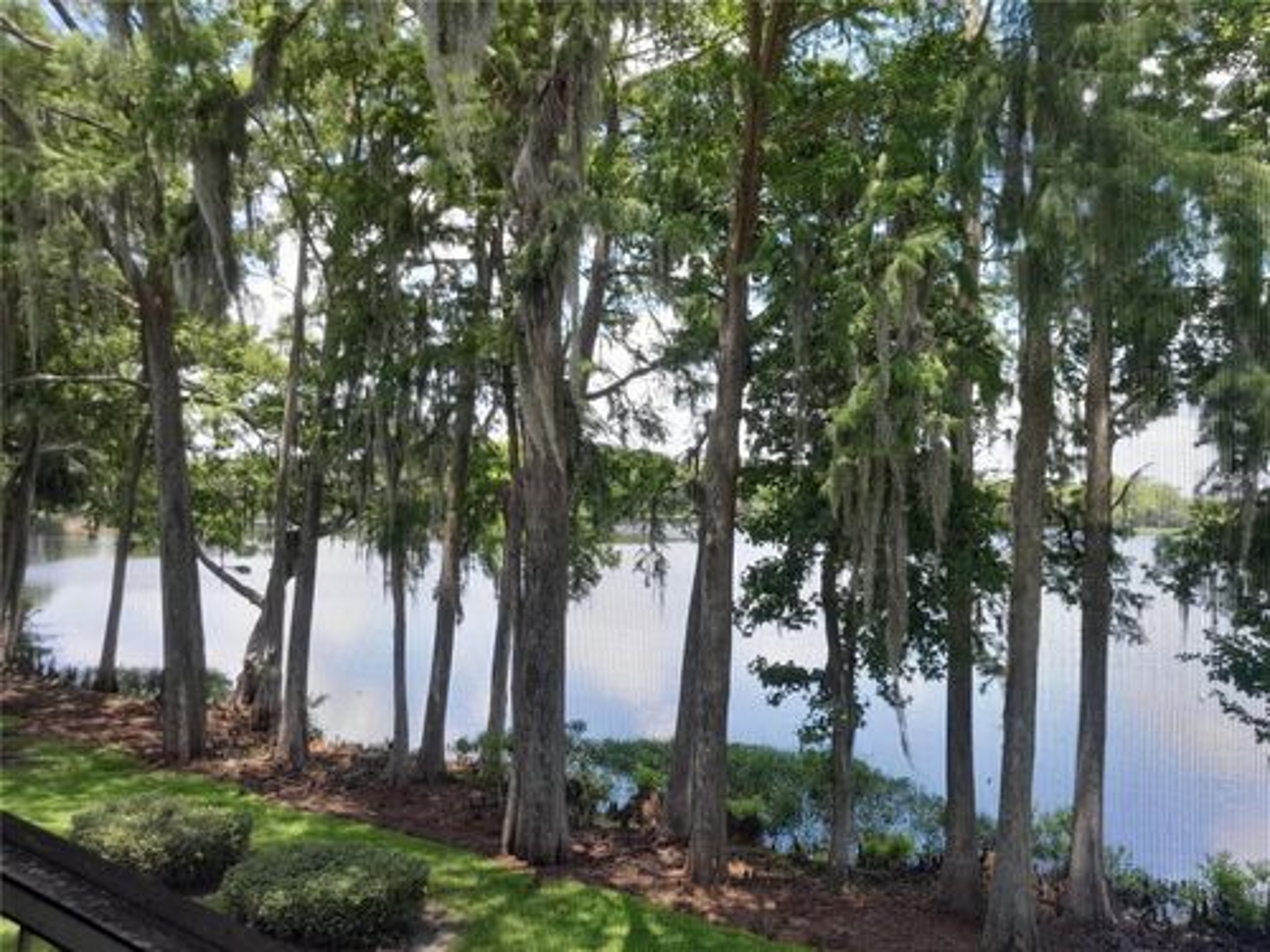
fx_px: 991
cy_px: 476
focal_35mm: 27
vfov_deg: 51.4
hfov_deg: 65.3
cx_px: 635
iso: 40
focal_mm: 4
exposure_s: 1/120
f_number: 1.8
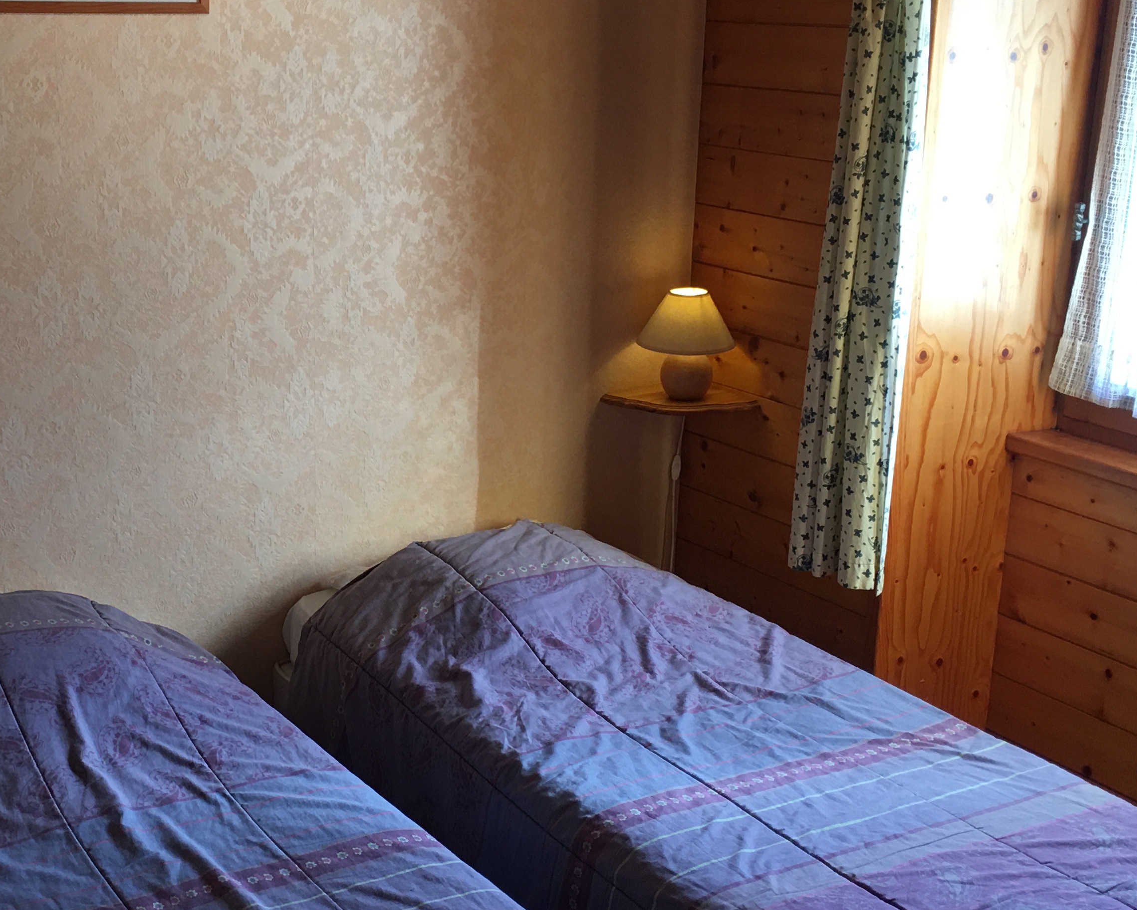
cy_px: 468
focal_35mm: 50
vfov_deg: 30.2
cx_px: 363
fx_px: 1682
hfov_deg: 36.9
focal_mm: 4.15
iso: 32
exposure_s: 1/33
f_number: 2.2
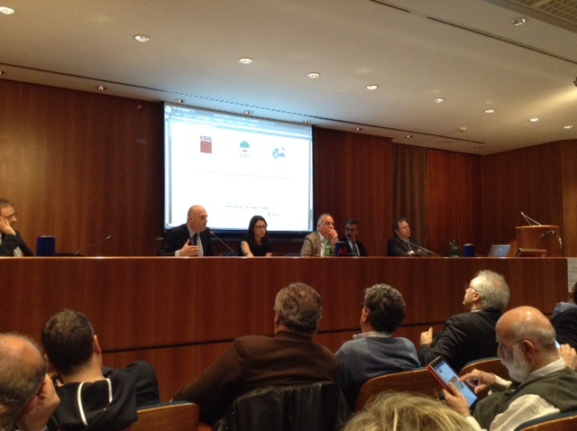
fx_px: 549
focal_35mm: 33
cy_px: 216
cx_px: 288
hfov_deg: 55.4
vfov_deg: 42.8
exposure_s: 1/24
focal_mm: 3.3
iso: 200
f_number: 2.4
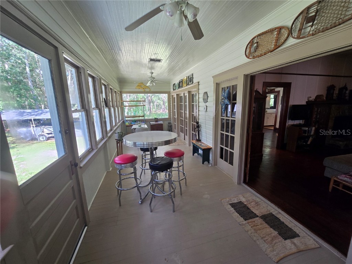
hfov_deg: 106.2
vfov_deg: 89.9
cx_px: 176
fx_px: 132
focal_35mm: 13
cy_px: 132
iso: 64
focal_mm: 2.2
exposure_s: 1/60
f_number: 2.2
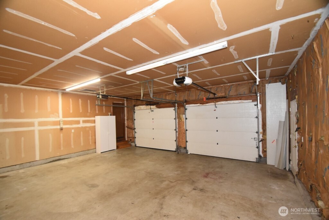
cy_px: 110
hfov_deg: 100.4
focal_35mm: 15
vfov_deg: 77.3
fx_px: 137
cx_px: 164
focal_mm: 10
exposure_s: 1/60
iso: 1600
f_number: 4
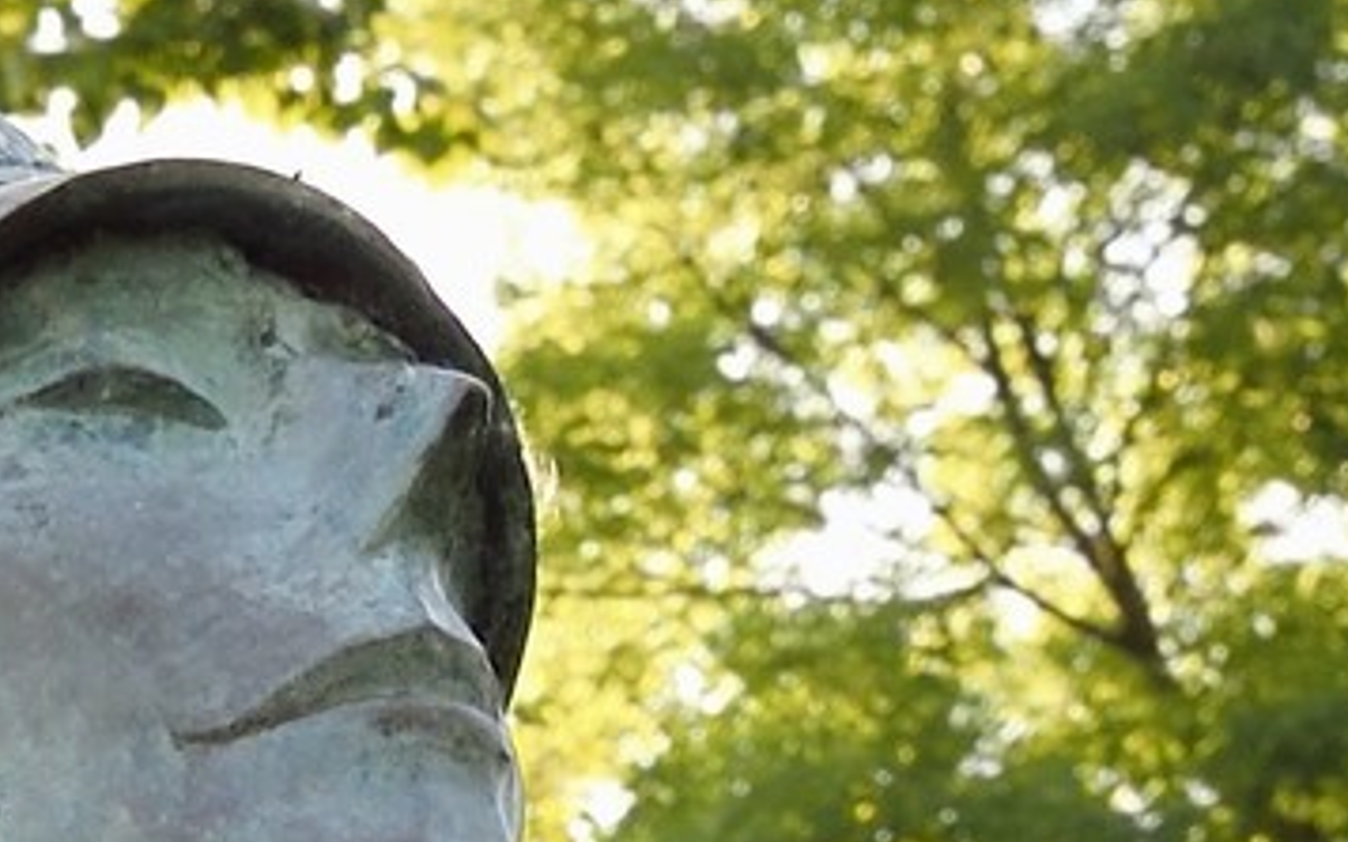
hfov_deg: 7.5
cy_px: 3155
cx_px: -589
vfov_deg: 4.5
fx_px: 10064
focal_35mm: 274
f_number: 13
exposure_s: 1/200
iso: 400
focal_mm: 40
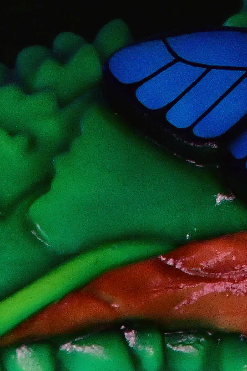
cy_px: 1271
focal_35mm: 146
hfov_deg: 8.8
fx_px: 1502
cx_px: -283
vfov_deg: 9.3
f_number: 2.8
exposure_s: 1/40
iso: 2000
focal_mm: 21
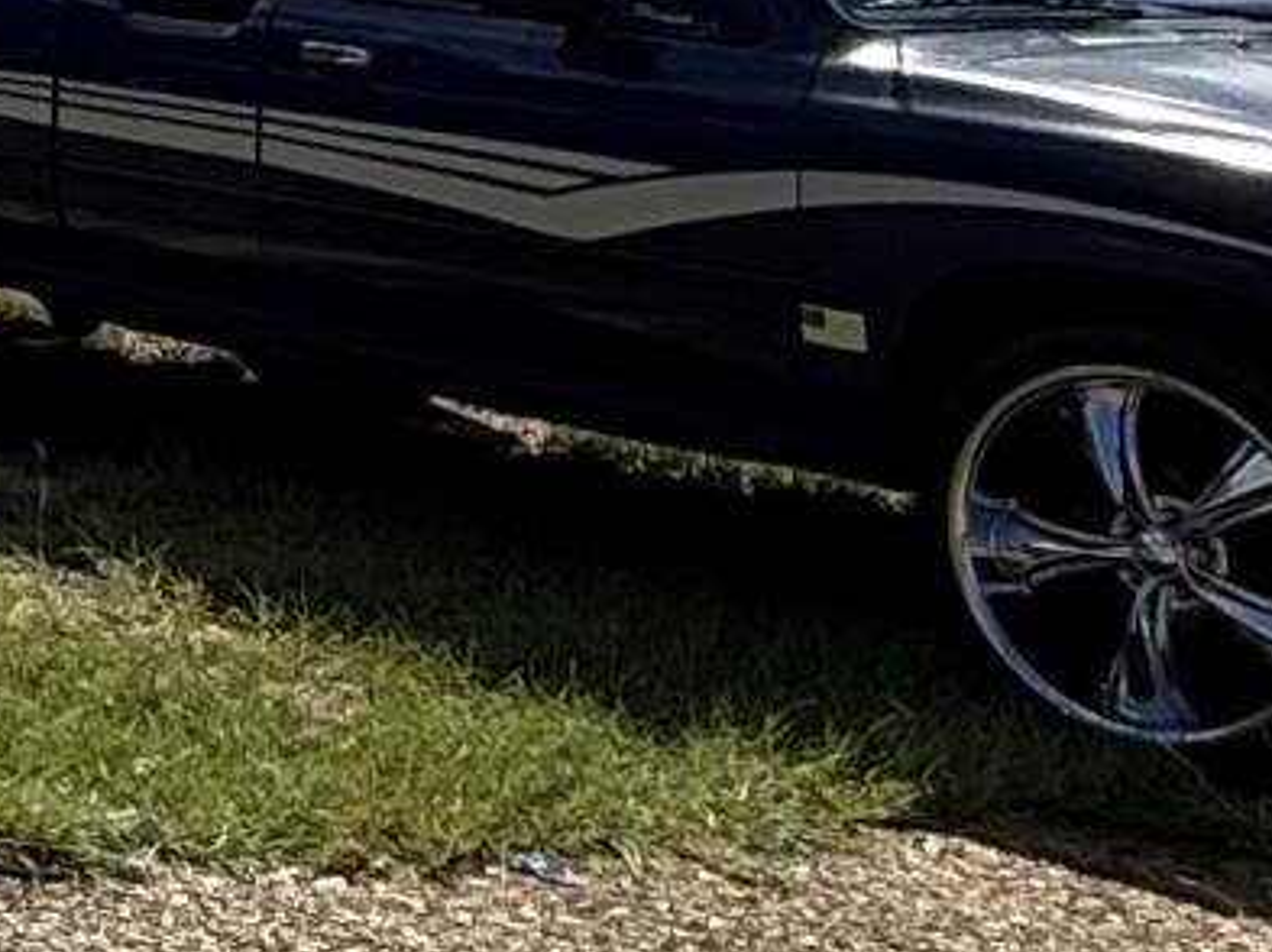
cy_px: -272
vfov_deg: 13.3
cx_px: -1822
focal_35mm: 107
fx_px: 3928
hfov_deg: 13.3
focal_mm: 2.22
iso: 80
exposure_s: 1/2506
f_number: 2.2
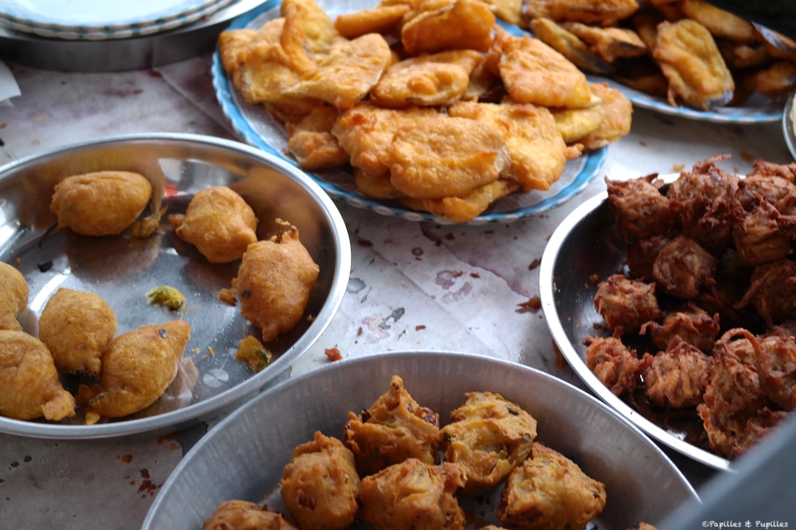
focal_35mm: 43
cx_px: 398
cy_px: 265
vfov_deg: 31.2
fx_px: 951
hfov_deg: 45.4
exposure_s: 1/50
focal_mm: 28
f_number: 4
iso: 400
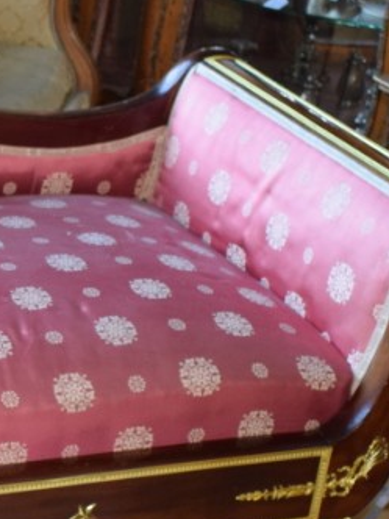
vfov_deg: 19.6
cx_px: -134
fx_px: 1498
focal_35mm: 100
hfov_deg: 14.1
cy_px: 357
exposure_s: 1/60
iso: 800
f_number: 4
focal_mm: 18
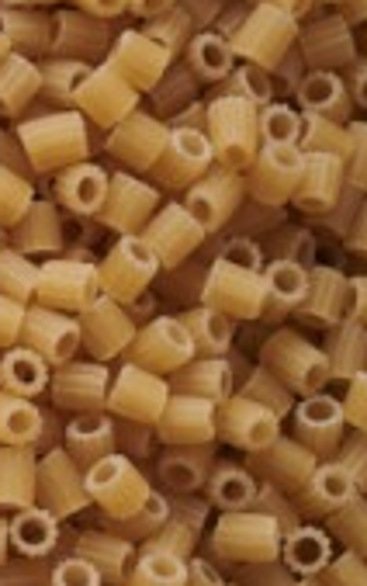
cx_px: -987
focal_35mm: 241
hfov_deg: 5.0
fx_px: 3847
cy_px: 520
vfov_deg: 8.7
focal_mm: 50
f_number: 8
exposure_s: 1/100
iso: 160
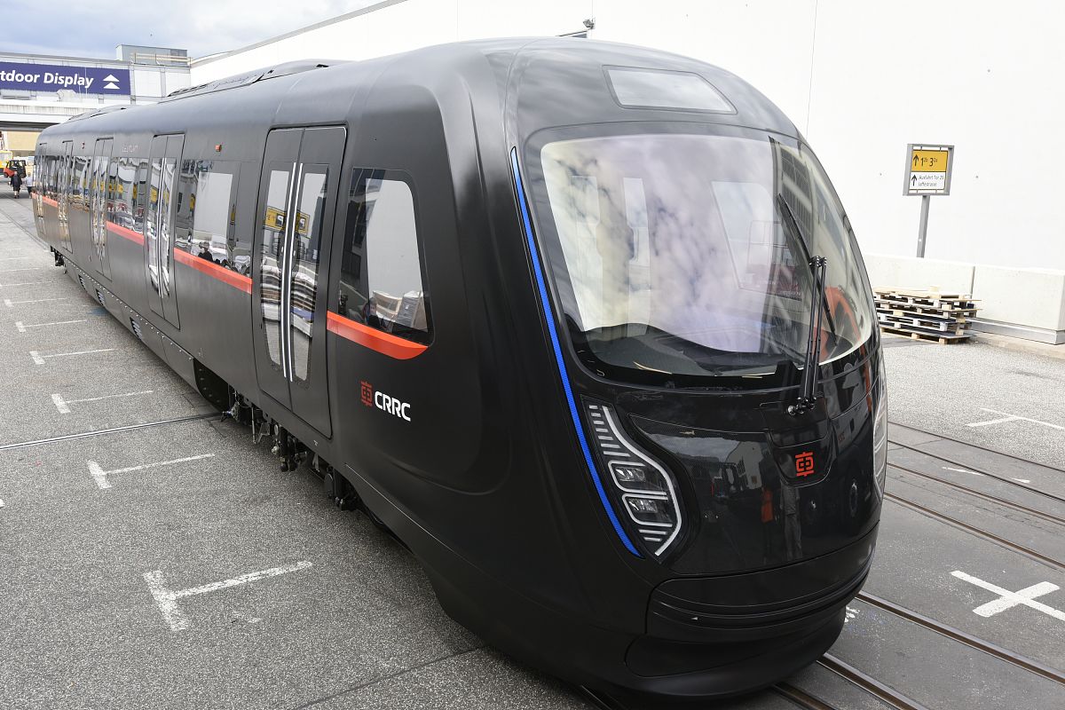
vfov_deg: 41.1
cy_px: 355
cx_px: 532
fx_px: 947
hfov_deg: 58.7
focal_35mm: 32
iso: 800
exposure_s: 1/80
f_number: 16
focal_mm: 32
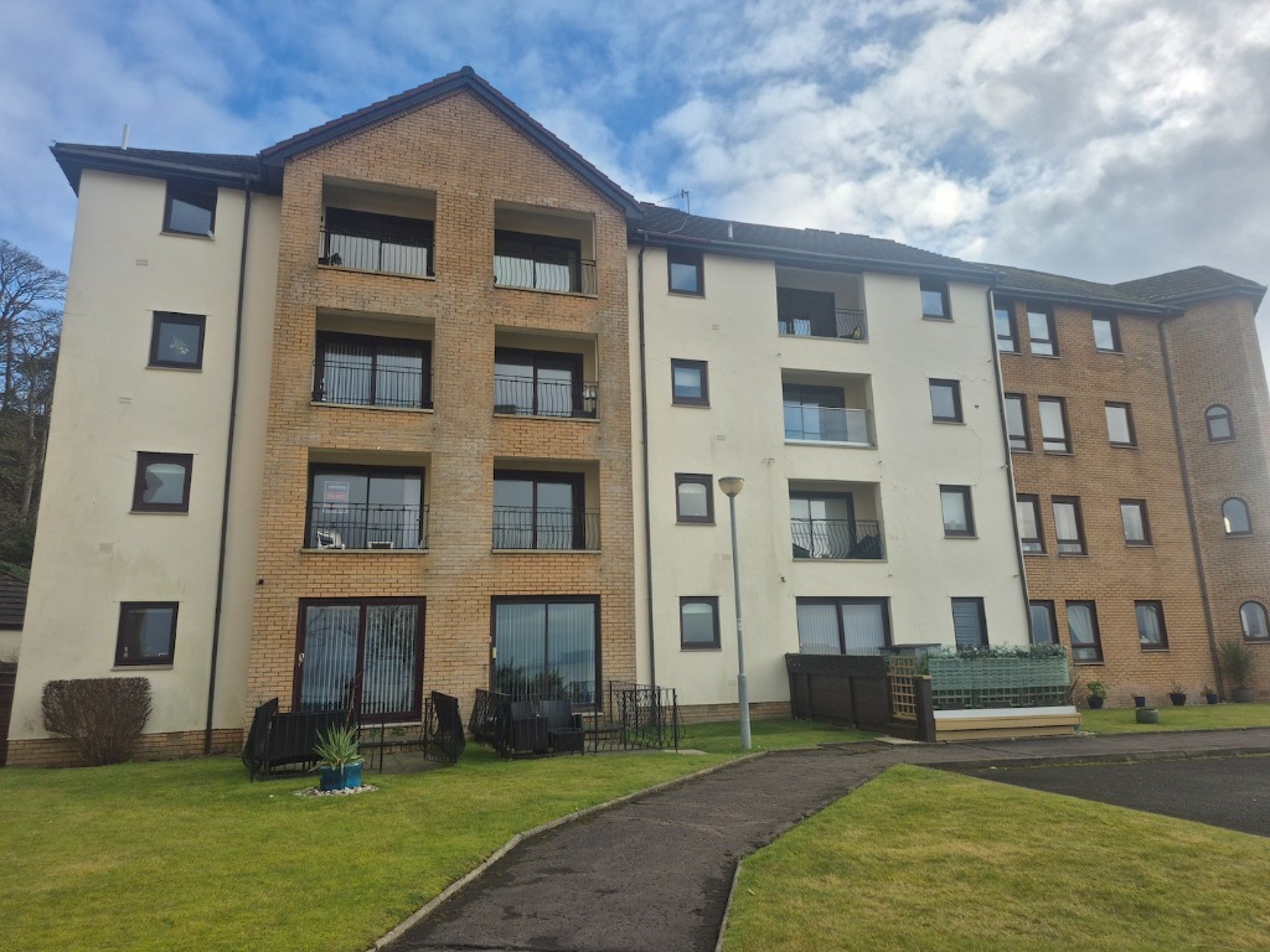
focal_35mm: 23
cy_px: 476
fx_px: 844
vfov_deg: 58.9
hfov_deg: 73.9
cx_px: 635
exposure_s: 1/1292
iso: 25
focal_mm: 5.4
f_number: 1.8
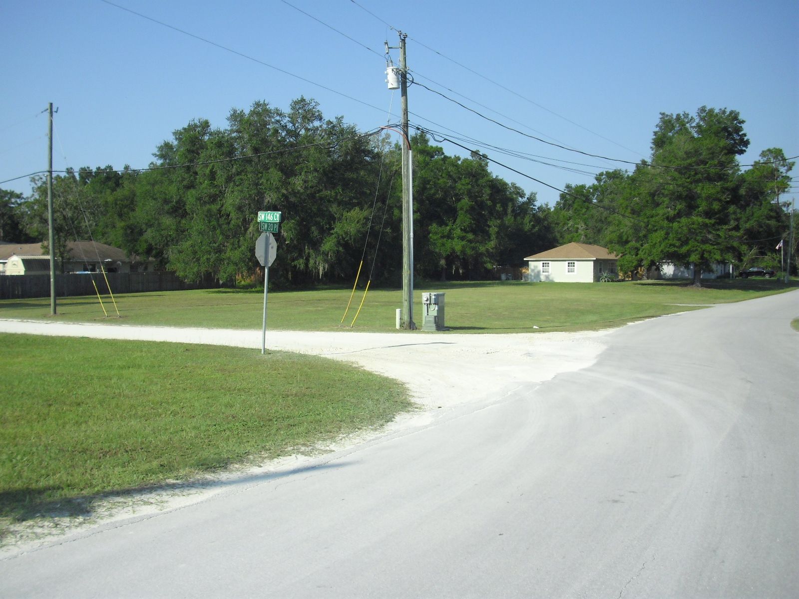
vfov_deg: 37.7
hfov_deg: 49.0
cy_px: 300
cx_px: 400
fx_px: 877
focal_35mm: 38
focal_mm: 6.2
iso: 100
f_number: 8
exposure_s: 1/250
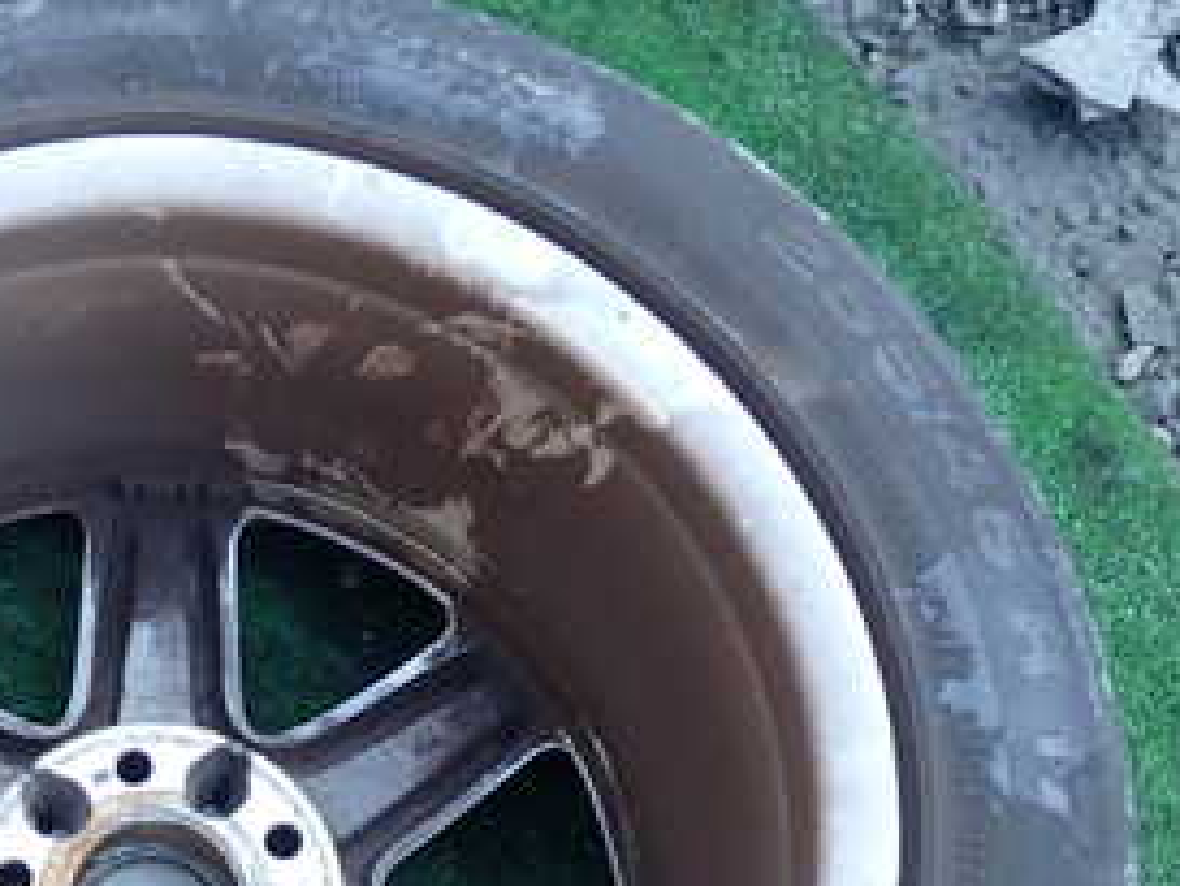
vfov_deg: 21.4
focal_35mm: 66
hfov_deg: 28.4
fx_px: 2251
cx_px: 138
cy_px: 903
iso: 100
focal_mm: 5.4
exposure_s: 1/60
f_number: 2.3
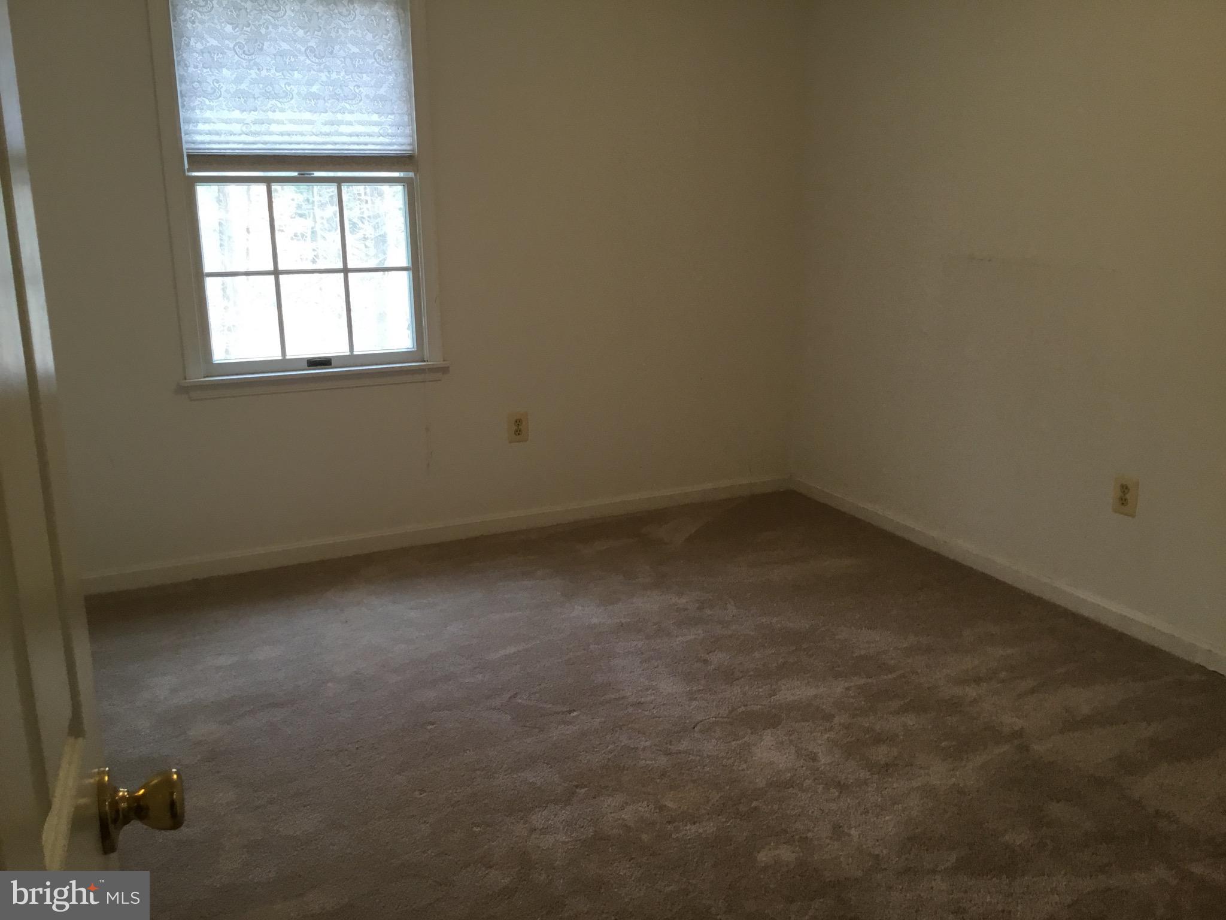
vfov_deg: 45.4
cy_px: 460
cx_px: 613
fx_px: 1098
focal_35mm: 31
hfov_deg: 58.4
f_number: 2.4
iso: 32
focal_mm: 3.3
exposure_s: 1/30
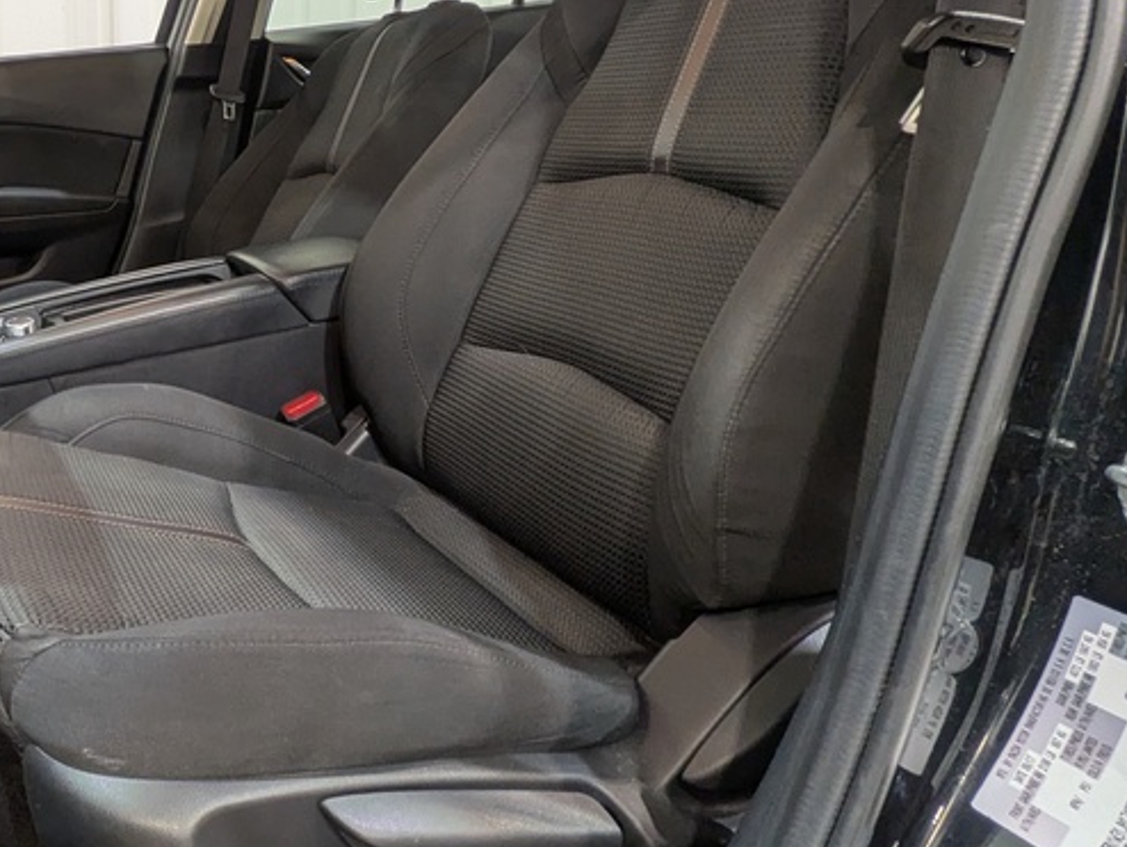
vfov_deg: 47.1
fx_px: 945
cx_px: 84
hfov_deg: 52.9
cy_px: 253
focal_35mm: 29
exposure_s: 1/33.3
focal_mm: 1.83
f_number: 2.2
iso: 71
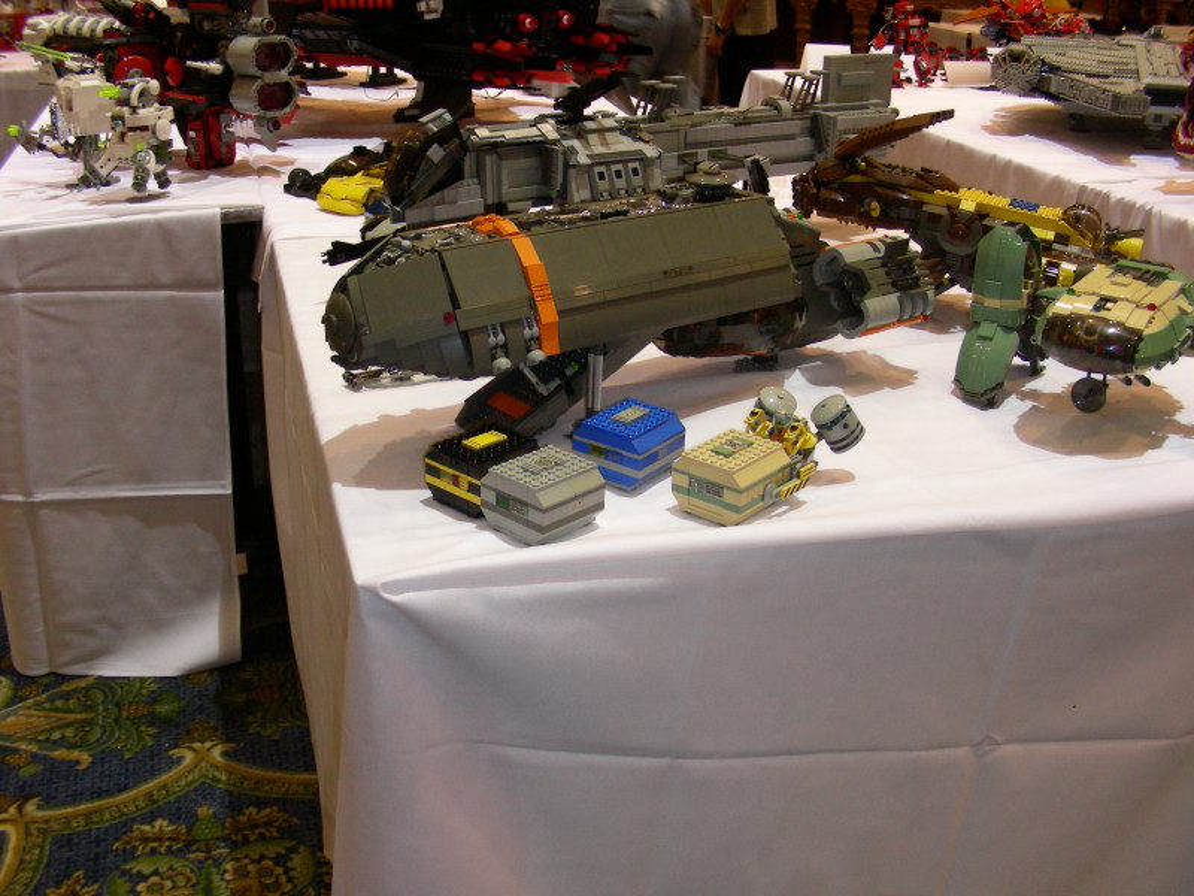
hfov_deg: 49.0
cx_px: 597
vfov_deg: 37.7
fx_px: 1311
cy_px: 448
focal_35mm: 38
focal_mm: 6.3
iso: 200
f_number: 3.5
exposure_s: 1/6.4
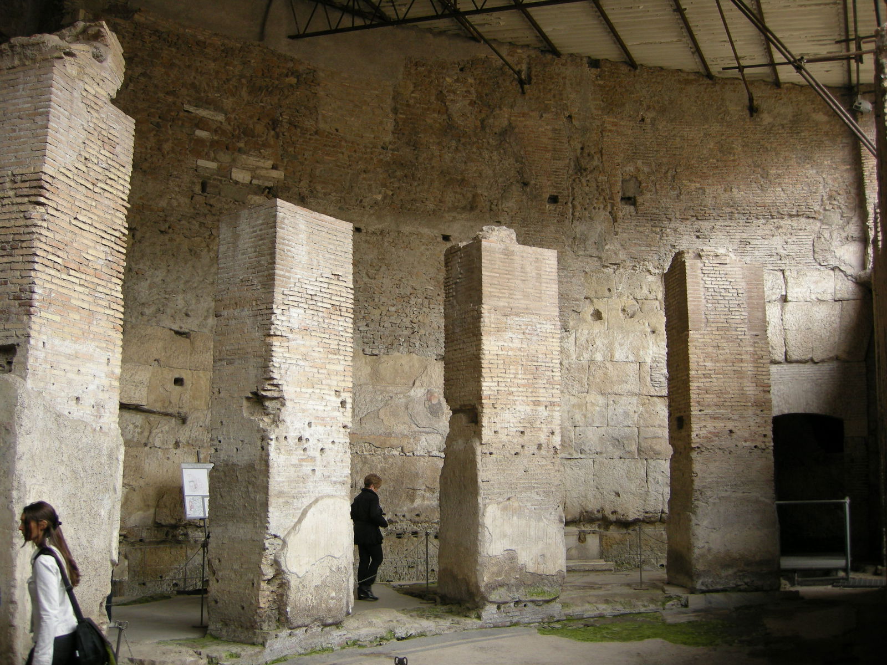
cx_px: 444
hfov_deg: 51.4
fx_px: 922
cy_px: 332
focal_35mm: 36
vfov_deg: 39.7
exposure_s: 1/59.6
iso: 92
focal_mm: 7.5
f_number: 2.7
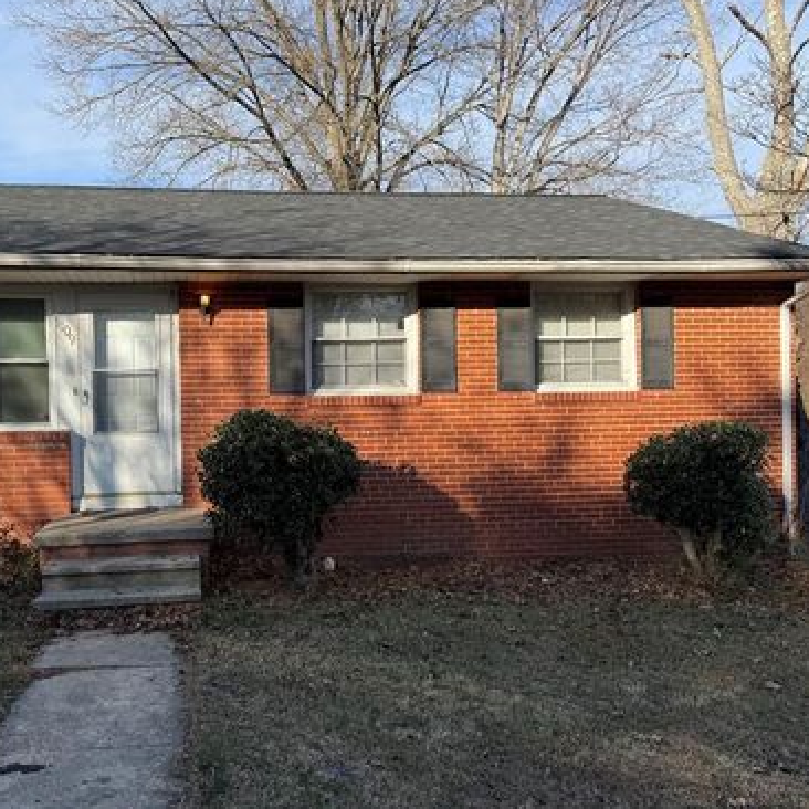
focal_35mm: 29
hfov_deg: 54.3
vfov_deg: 55.6
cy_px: 403
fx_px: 767
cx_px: 261
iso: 80
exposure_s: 1/2000
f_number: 1.78
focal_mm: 6.76
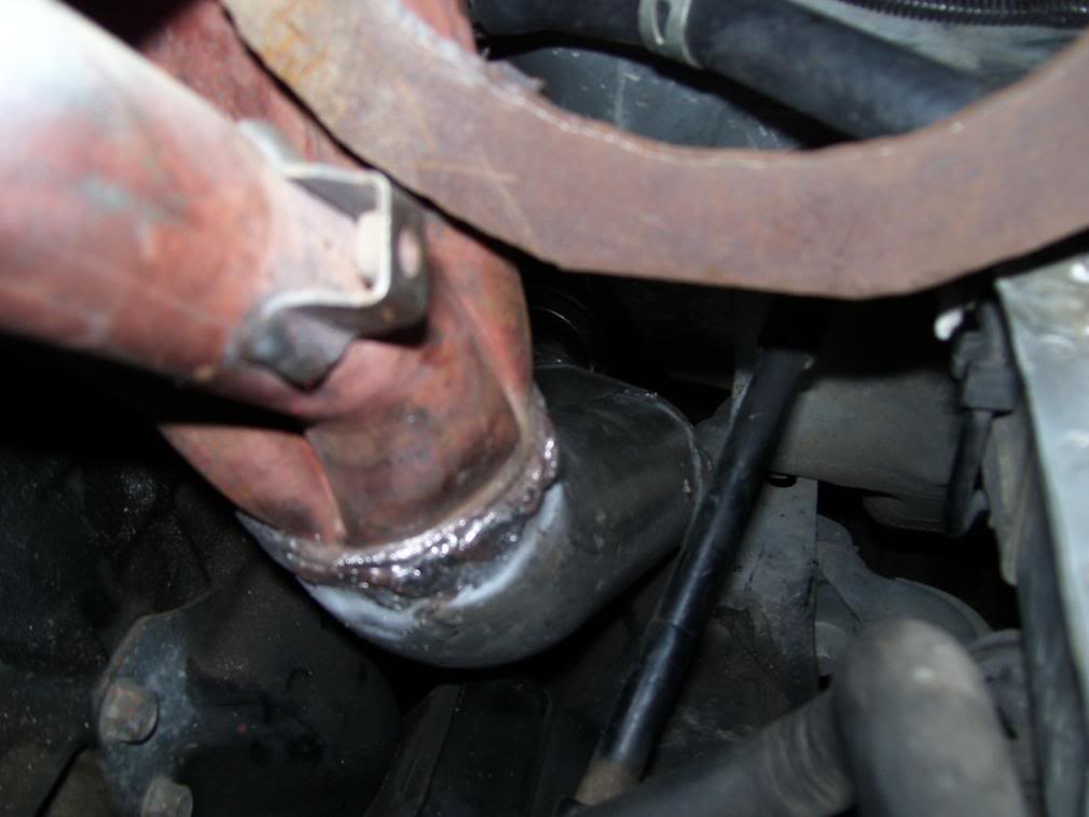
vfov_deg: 39.7
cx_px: 544
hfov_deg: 51.3
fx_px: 1133
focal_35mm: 36
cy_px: 408
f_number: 2.7
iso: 80
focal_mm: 6
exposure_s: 1/60
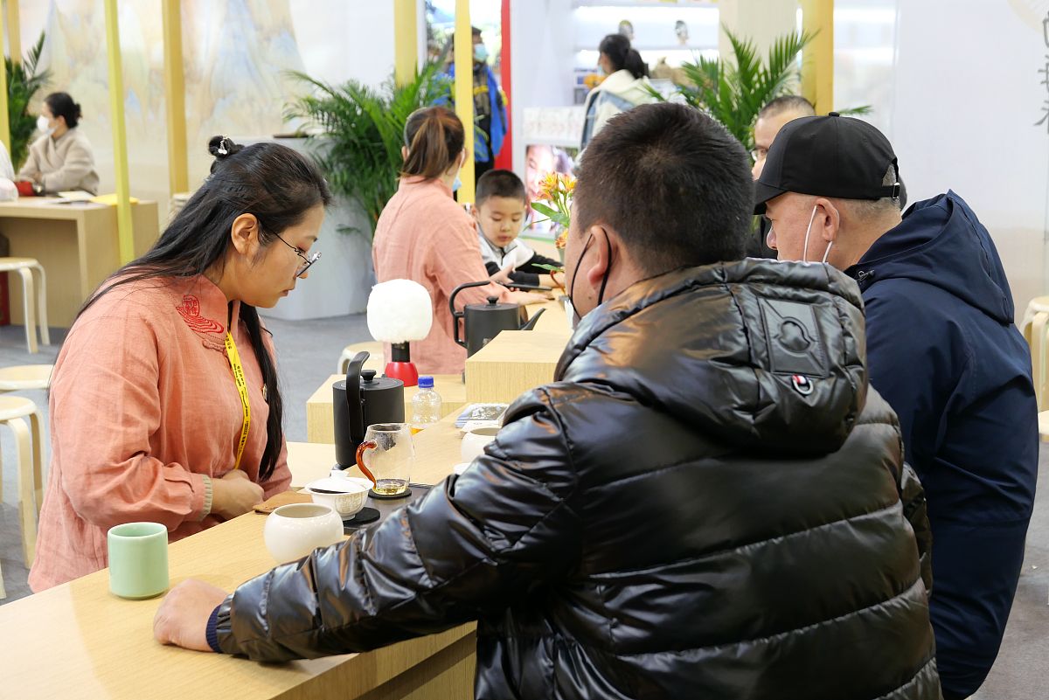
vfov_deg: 22.3
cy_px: 350
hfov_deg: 32.9
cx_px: 524
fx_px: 1778
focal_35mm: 61
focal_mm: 27.5
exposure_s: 1/50
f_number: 3.5
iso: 800
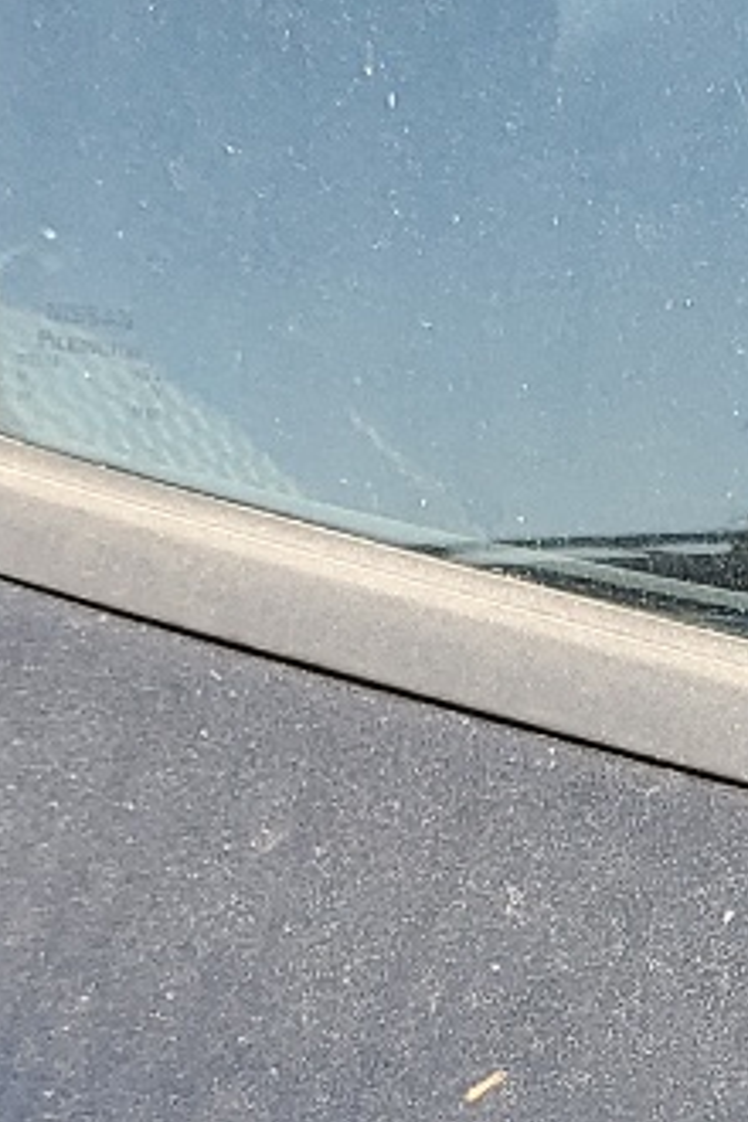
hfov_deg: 10.1
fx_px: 4083
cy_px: 989
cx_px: 1112
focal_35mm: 131
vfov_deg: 15.5
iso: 50
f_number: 1.5
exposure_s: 1/526
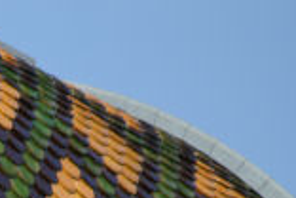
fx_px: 11856
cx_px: -131
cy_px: 312
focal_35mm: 1442
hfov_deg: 1.4
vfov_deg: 1.0
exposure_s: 1/500
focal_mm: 300
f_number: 5.6
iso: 125
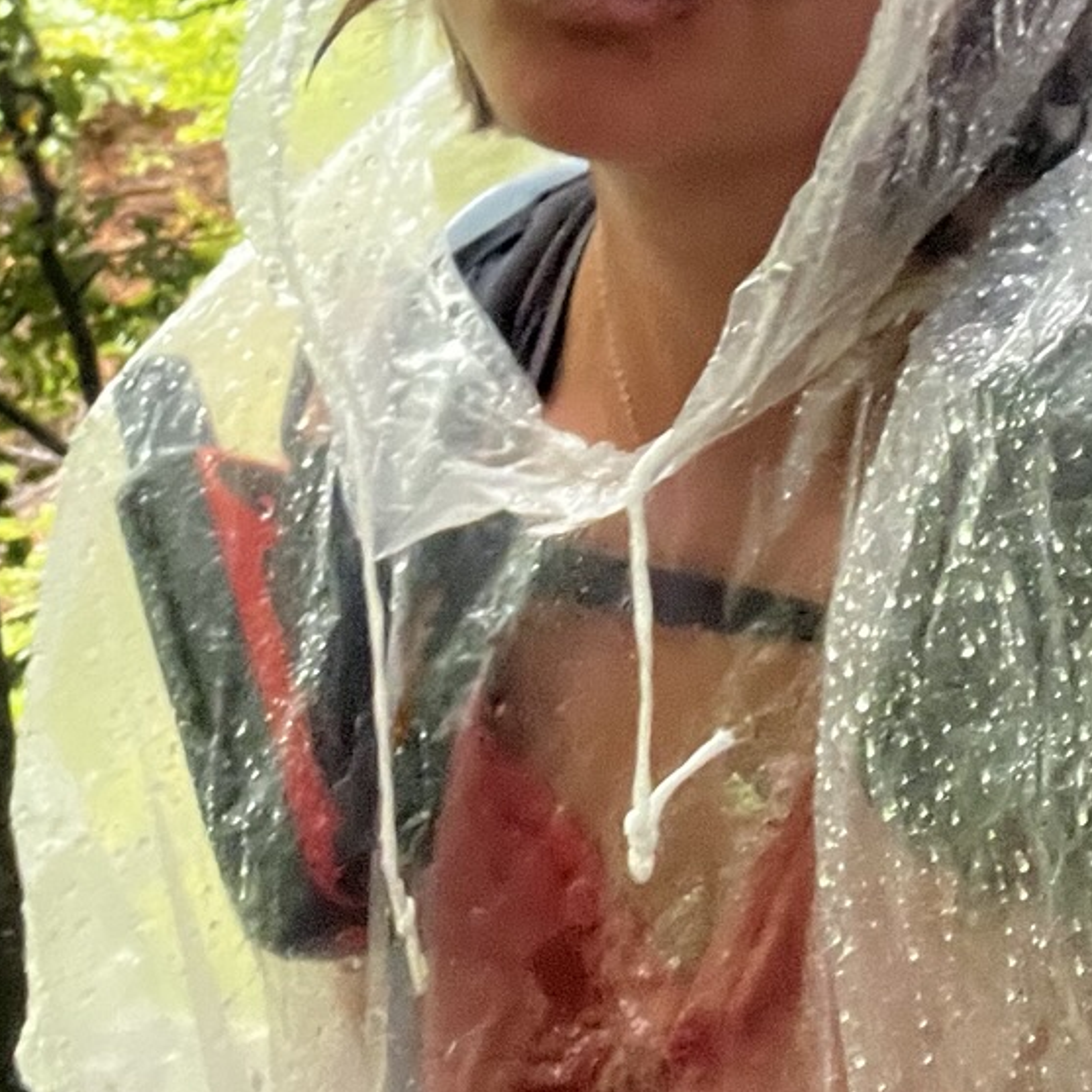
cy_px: -282
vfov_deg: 21.6
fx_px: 2605
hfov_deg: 23.7
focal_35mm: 73
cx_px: 561
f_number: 2.2
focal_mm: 2.71
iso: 500
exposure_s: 1/30
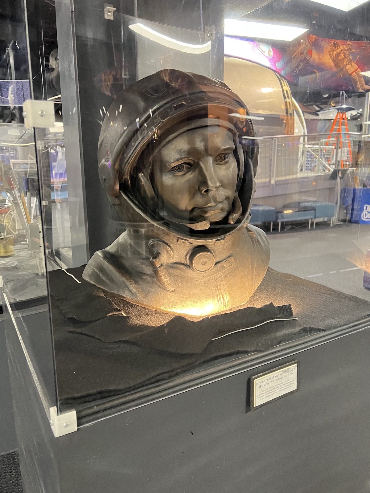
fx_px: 371
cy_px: 246
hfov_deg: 53.1
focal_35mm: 26
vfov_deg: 67.3
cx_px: 185
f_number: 1.5
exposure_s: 1/30
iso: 800
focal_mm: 5.7
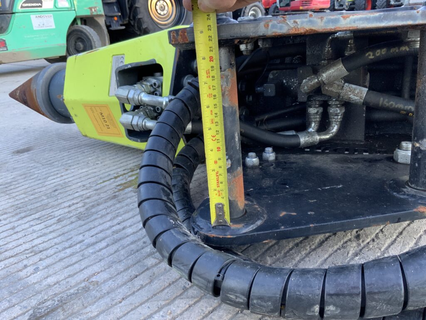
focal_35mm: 29
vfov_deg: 48.2
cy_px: 160
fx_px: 357
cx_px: 213
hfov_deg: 61.7
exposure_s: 1/87
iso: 64
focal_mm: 3
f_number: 1.8
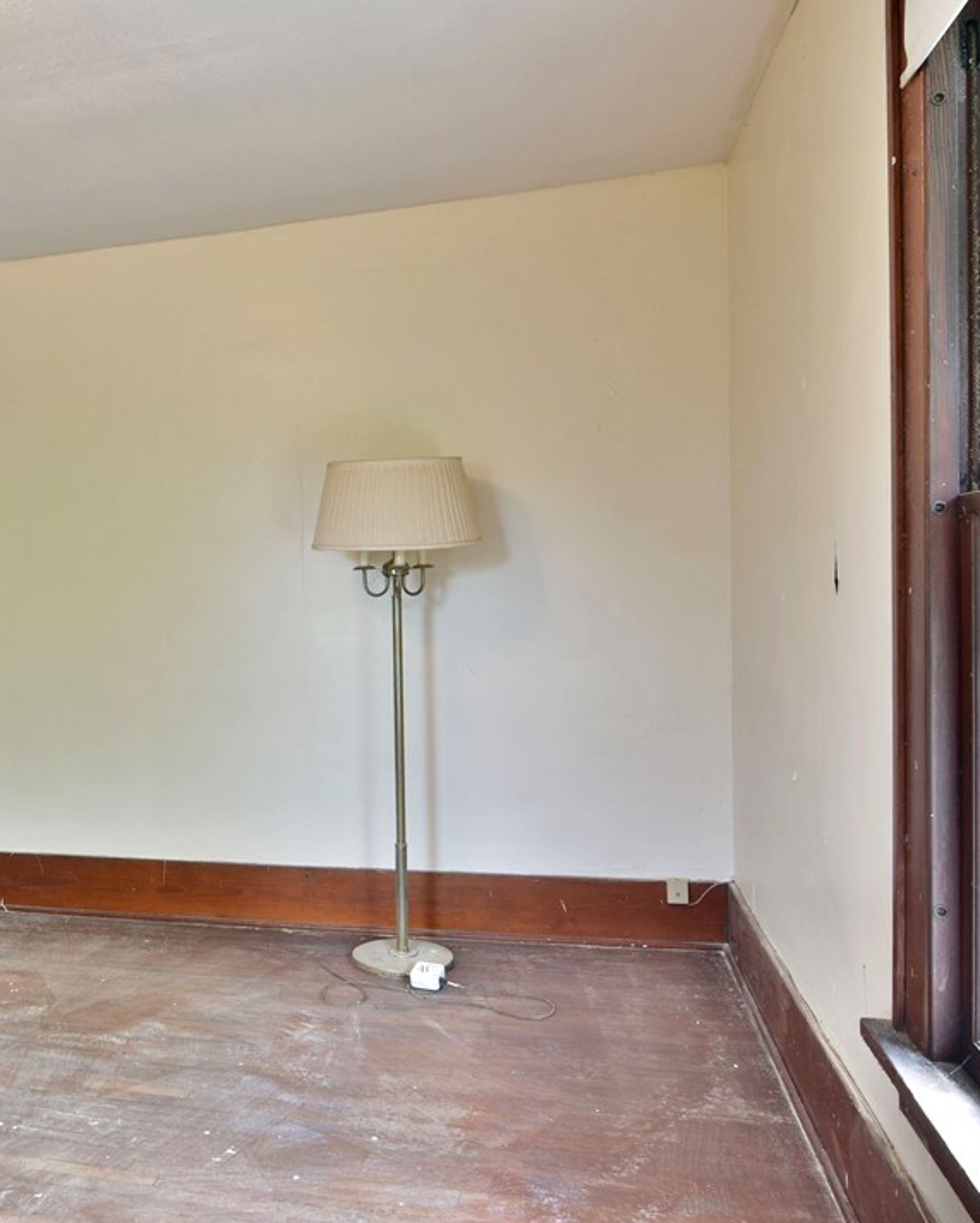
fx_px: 1087
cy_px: 605
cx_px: 180
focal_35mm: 30
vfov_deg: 58.7
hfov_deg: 45.8
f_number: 4.5
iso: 200
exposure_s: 1/13
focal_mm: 14
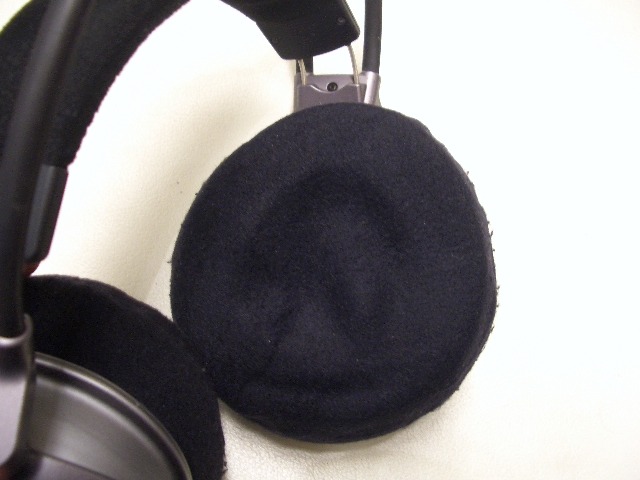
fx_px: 647
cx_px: 320
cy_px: 240
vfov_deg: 40.7
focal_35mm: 35
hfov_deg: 52.6
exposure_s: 1/8
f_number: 2.6
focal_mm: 5.8
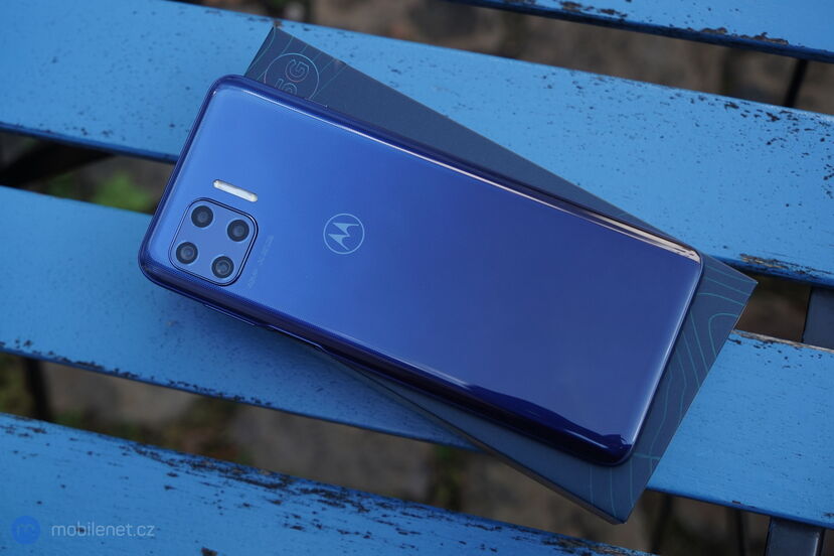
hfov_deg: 37.5
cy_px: 278
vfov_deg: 25.5
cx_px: 417
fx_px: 1227
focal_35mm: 53
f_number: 6.3
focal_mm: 53
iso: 250
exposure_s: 1/160
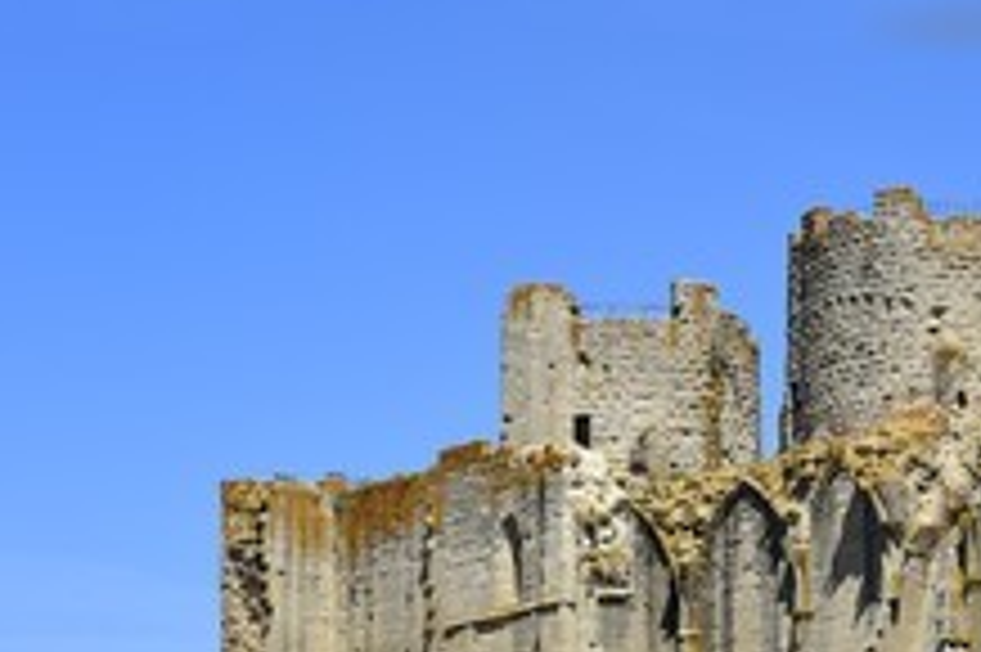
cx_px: 756
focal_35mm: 231
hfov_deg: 8.9
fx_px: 6290
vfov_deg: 5.9
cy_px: 589
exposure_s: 1/250
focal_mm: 120
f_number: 13
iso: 200
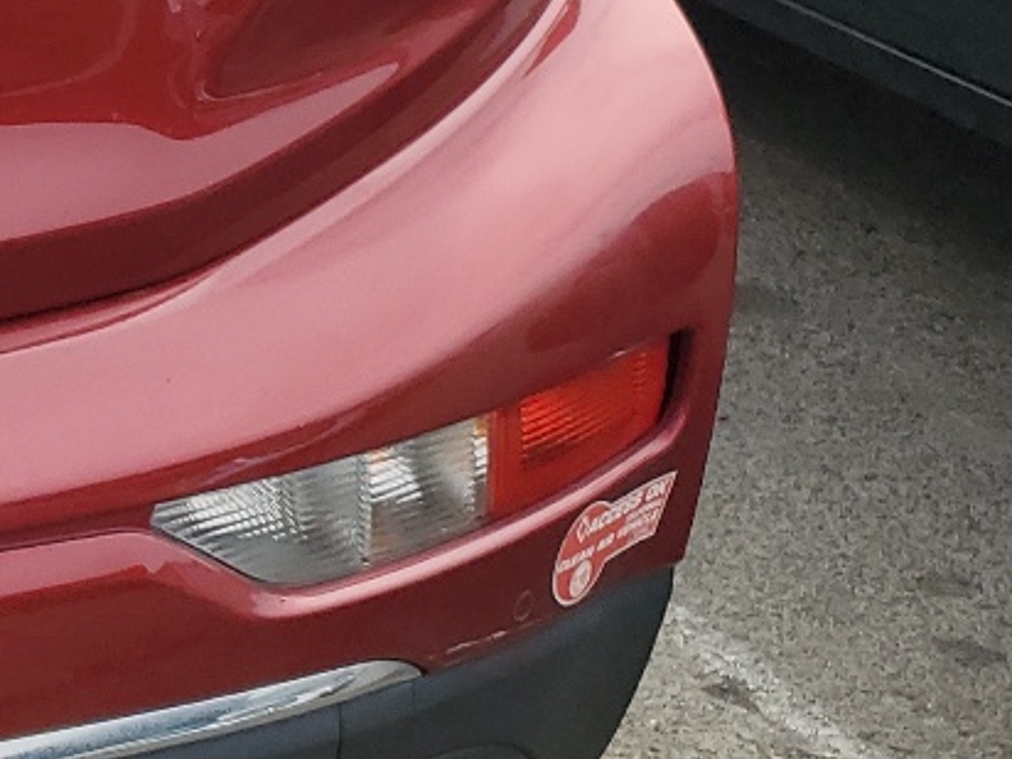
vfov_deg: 14.4
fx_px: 2953
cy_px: -42
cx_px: -747
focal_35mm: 101
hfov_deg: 16.6
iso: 50
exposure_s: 1/2500
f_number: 1.5
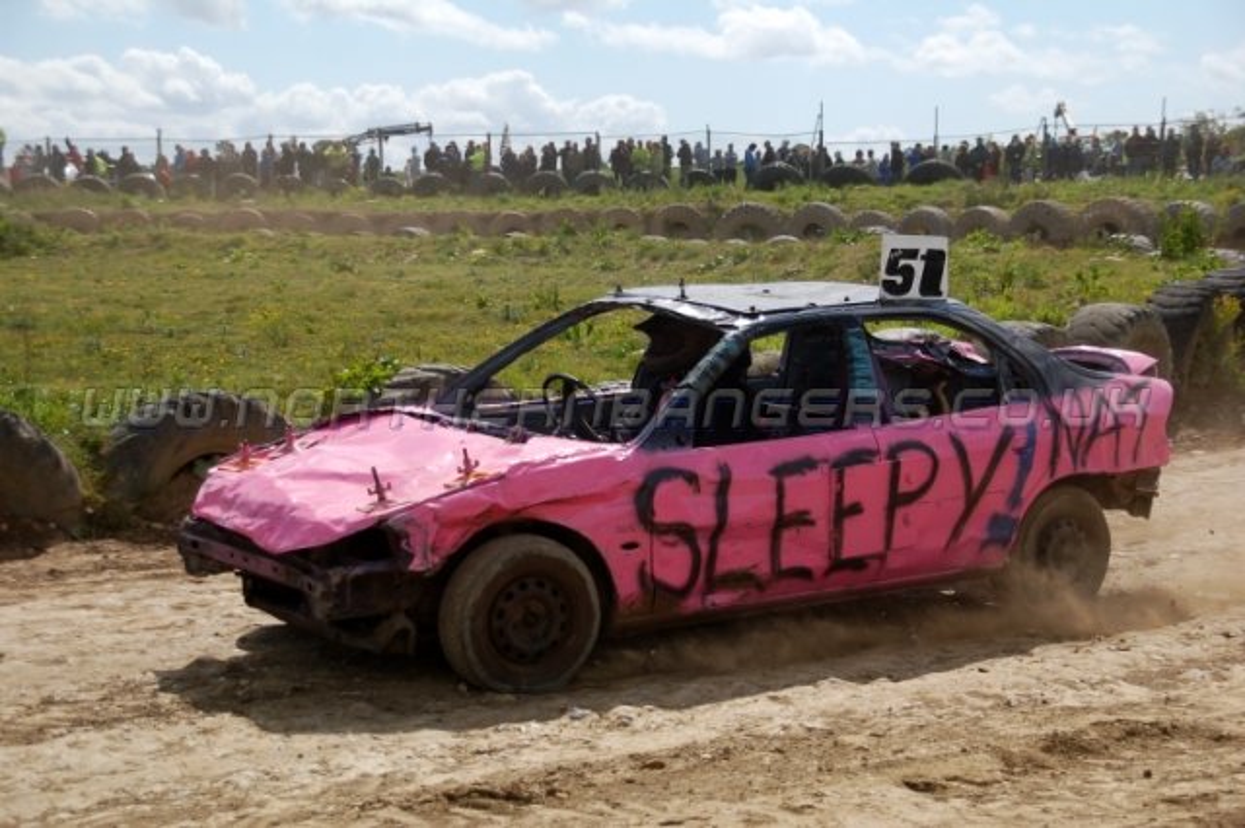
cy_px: 414
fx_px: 2385
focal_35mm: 69
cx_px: 622
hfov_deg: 29.3
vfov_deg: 19.7
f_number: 5.6
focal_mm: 46
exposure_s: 1/1250
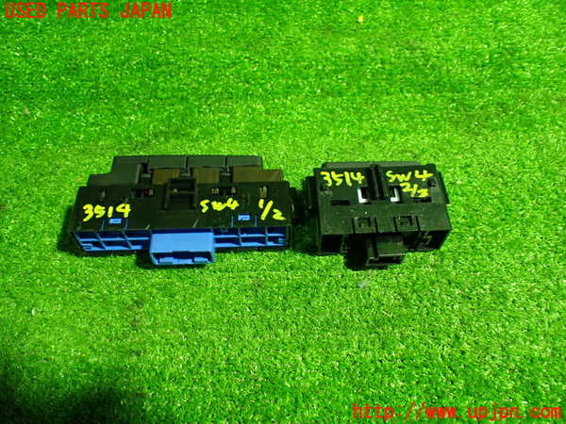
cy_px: 212
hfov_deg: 60.0
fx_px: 491
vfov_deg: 46.8
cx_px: 283
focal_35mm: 30
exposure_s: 1/40
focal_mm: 5.4
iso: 800
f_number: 2.3
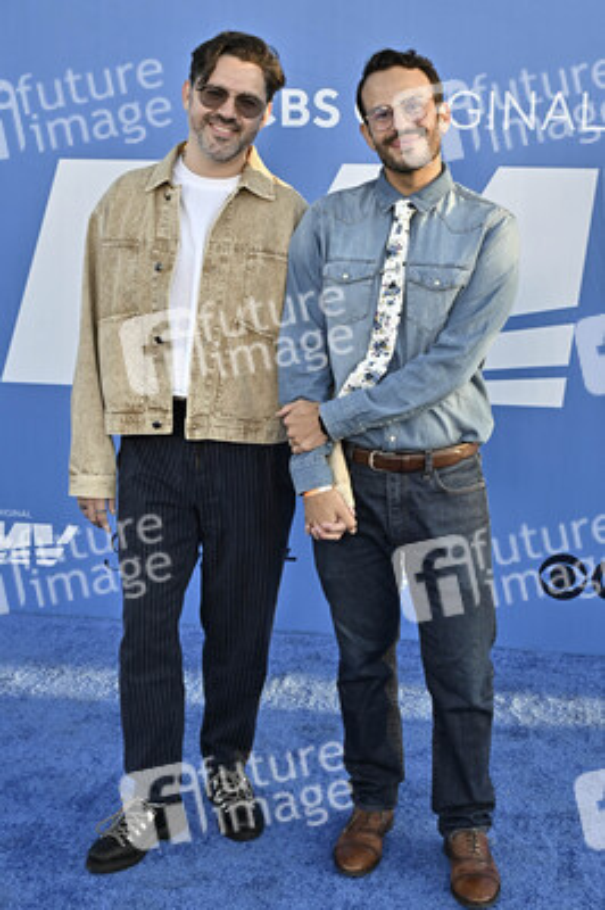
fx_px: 1313
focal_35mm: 52
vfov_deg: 38.2
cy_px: 455
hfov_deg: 25.9
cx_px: 302
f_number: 6.3
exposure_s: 1/320
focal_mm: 35
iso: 500
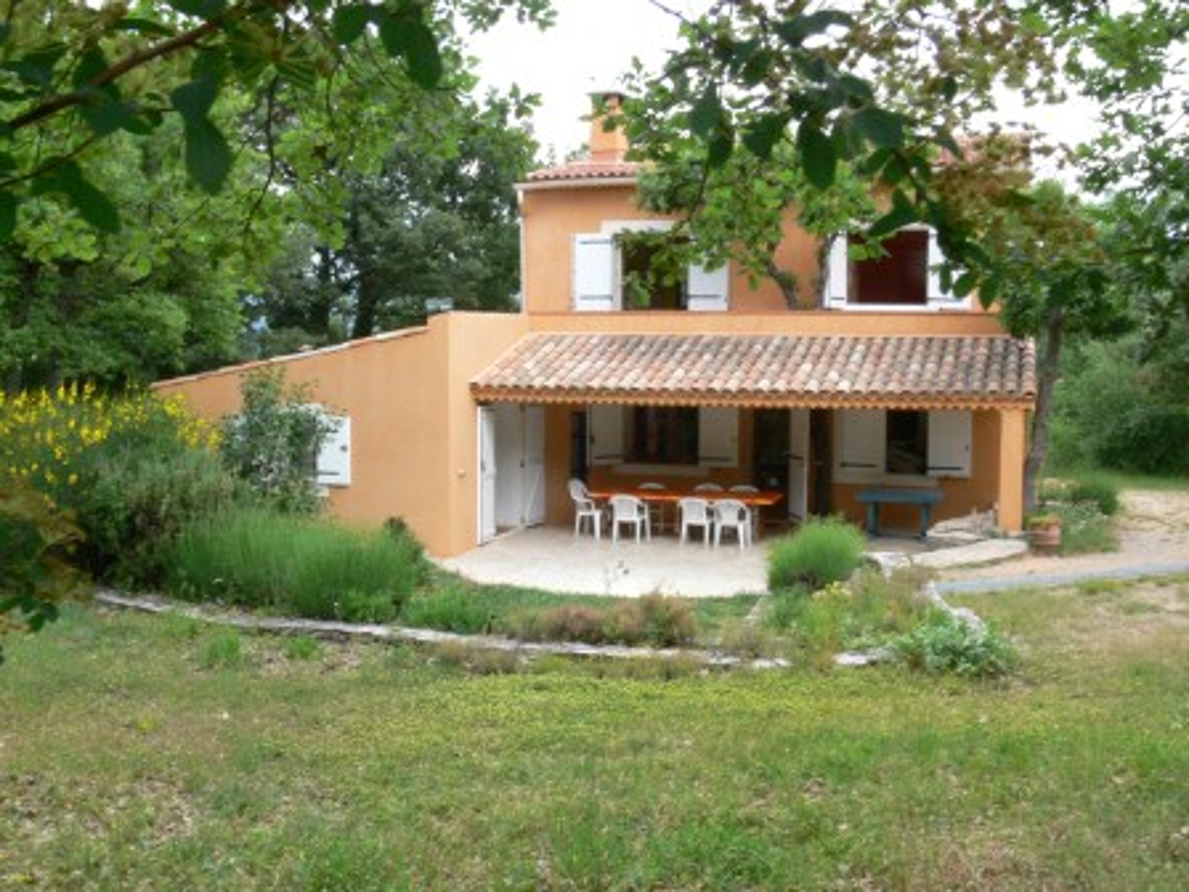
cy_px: 446
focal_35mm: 37
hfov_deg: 50.1
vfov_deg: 38.7
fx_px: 1271
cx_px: 594
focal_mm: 7.8
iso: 100
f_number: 11
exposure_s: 1/25
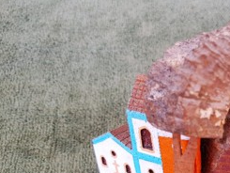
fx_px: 352
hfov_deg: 33.2
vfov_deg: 26.1
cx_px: 229
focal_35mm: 53
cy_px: 173
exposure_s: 1/170
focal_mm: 4.2
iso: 50
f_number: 1.7
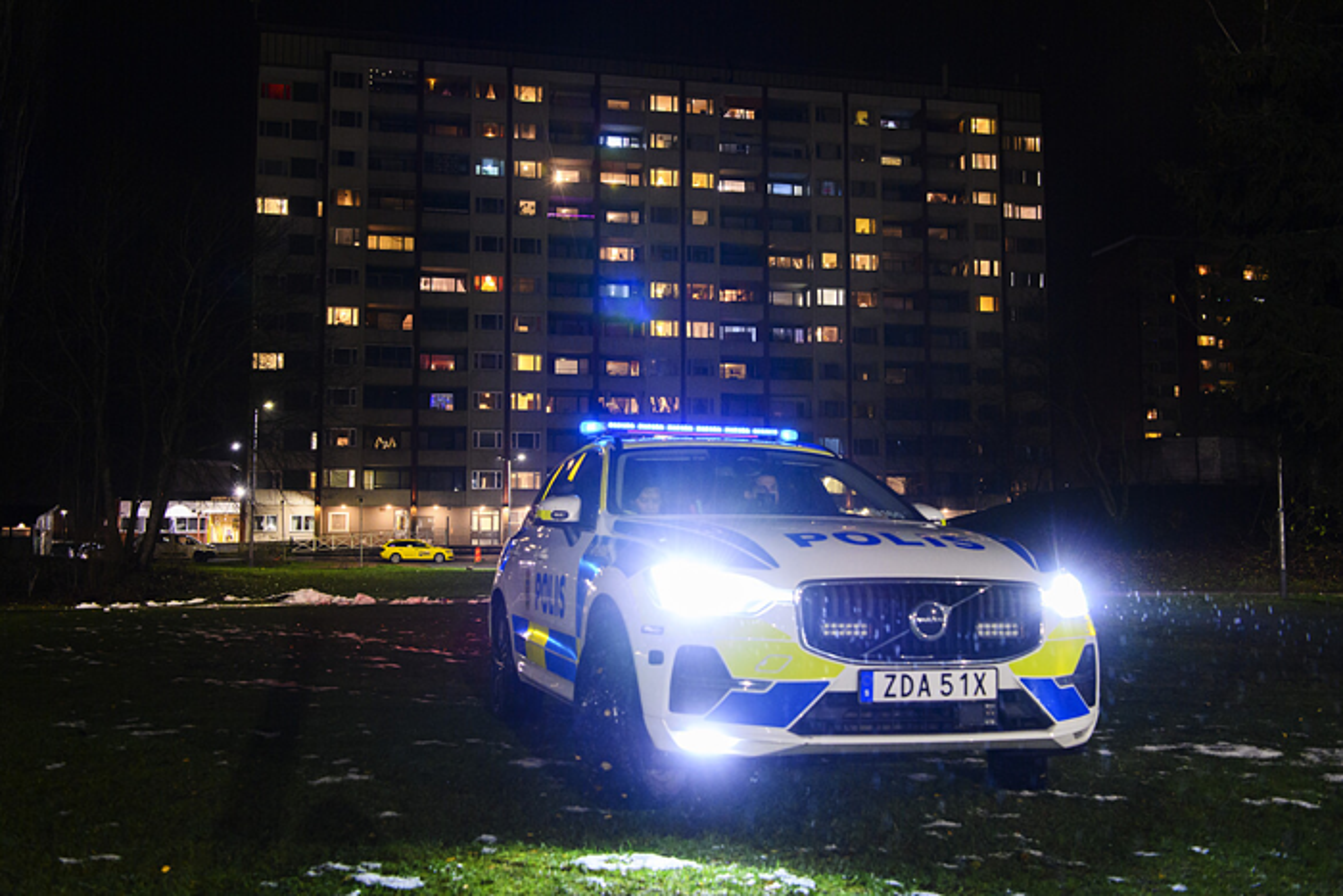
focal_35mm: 34
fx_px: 1269
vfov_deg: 38.9
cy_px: 448
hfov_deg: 55.8
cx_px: 672
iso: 6400
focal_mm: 34
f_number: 4
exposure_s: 1/50
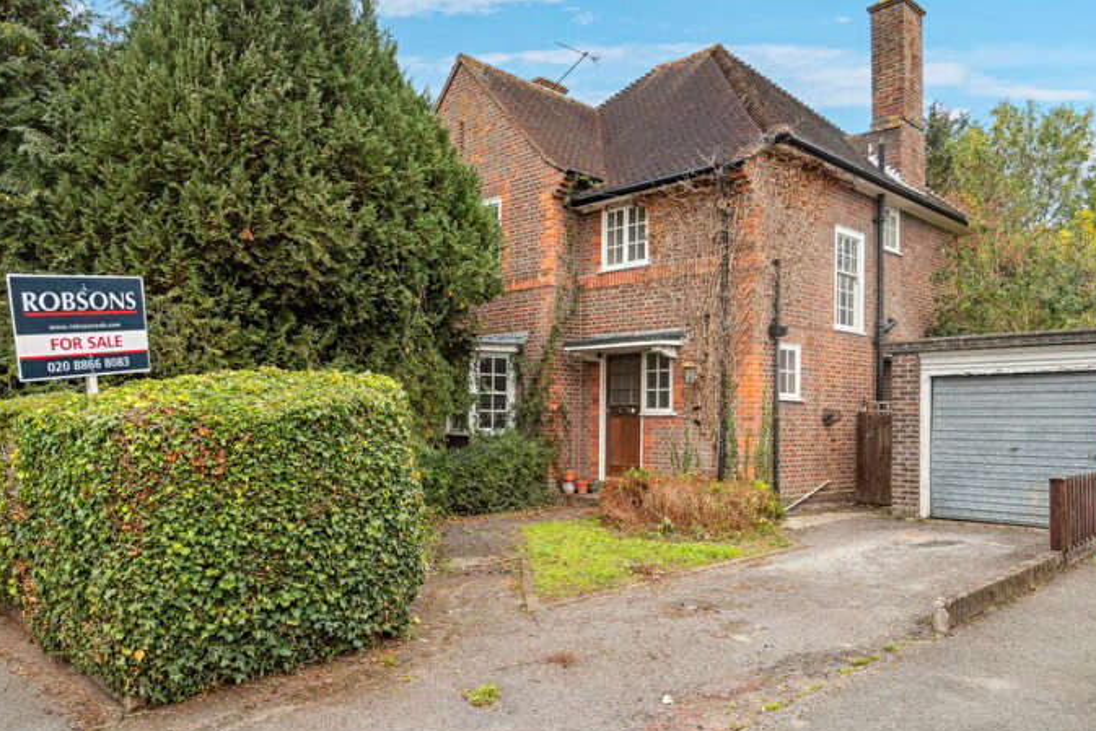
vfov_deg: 49.6
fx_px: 792
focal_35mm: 26
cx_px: 563
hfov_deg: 69.4
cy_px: 379
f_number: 5.6
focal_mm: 25
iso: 500
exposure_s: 1/320
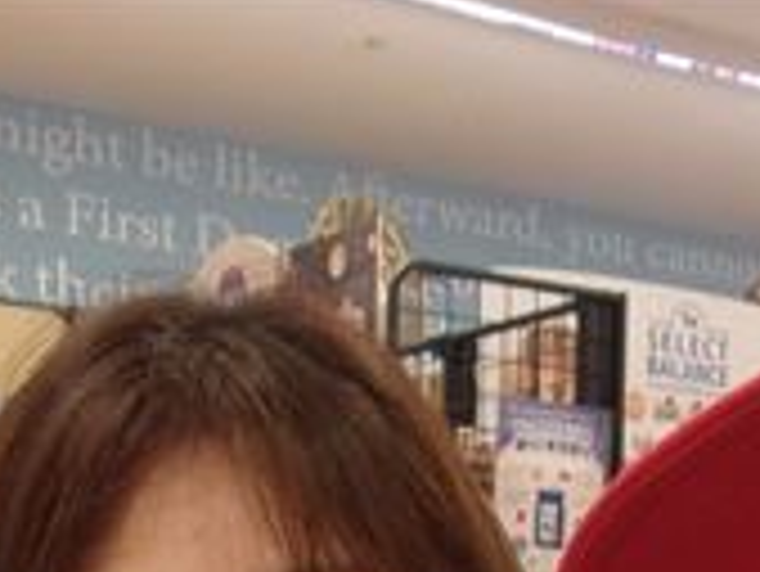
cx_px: 499
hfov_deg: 20.4
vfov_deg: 13.9
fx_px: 2109
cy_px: 995
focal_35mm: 96
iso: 164
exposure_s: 1/34
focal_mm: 4.9
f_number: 3
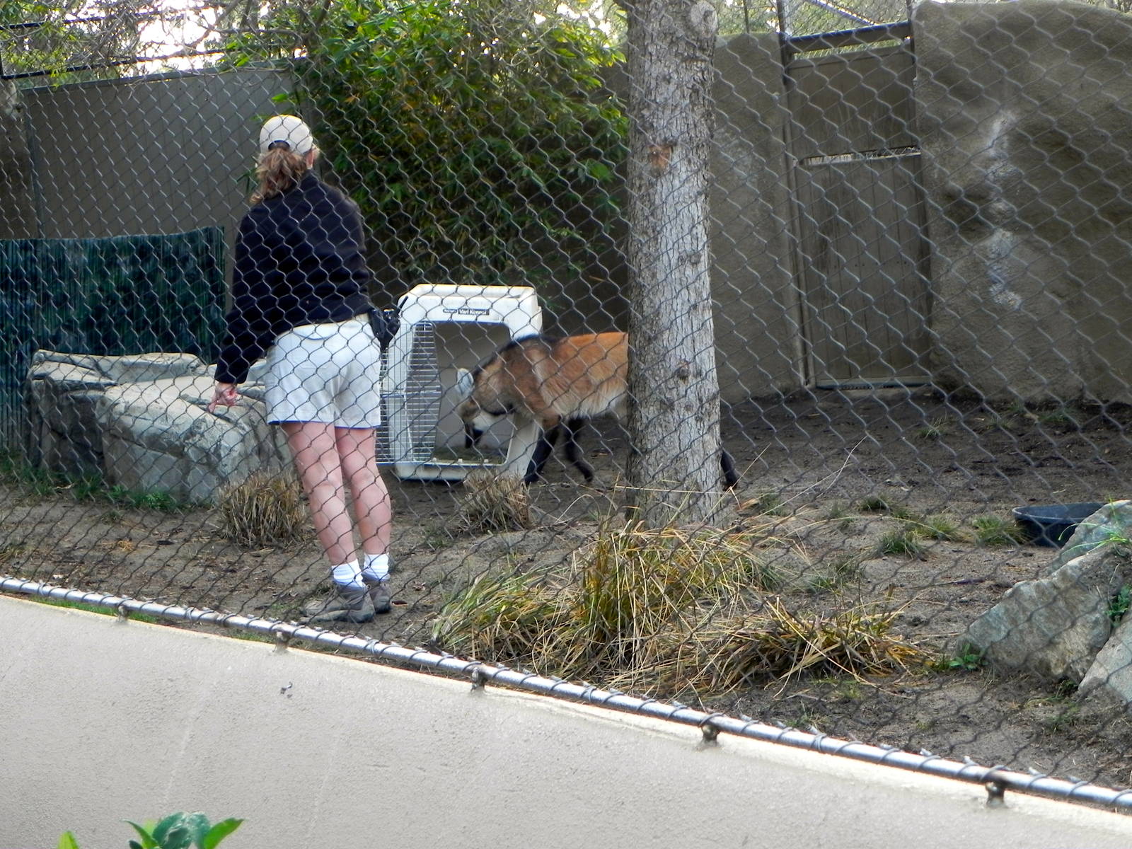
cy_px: 424
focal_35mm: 66
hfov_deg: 29.4
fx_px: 2158
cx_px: 566
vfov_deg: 22.3
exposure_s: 1/40.7
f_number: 3.5
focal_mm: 11.8
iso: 160
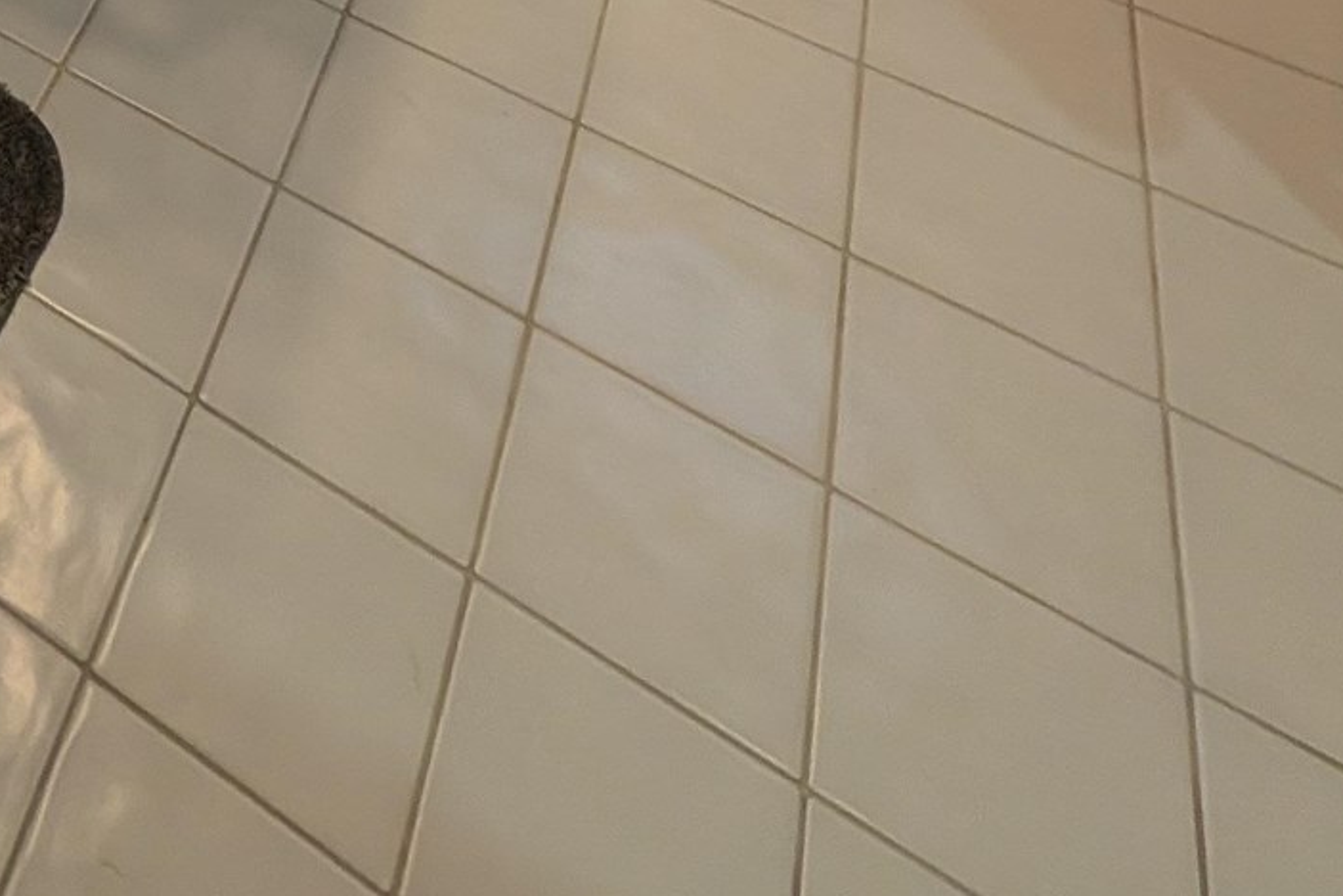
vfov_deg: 17.4
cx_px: -275
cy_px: -1043
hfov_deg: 36.4
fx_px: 1529
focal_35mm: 41
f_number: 1.7
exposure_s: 1/120
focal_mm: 2.02
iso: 44
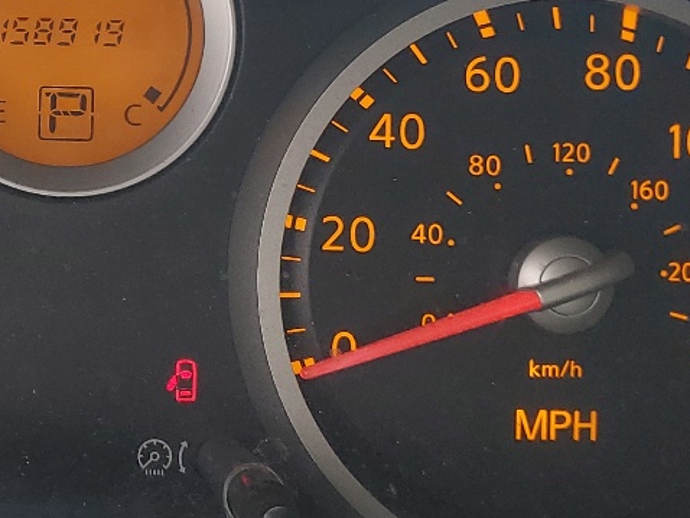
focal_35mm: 87
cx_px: -97
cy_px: 104
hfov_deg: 21.2
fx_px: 1735
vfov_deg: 16.9
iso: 50
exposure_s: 1/244
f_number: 1.5
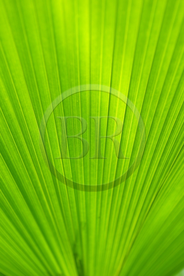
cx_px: 92
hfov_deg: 19.4
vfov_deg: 28.8
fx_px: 537
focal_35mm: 70
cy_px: 138
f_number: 4
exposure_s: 1/80
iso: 400
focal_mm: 70
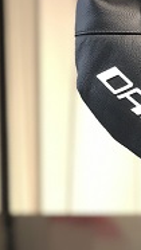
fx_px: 1293
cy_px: 15
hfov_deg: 5.8
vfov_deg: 11.0
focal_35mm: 195
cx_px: 412
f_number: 2.4
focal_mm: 6
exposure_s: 1/33
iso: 100
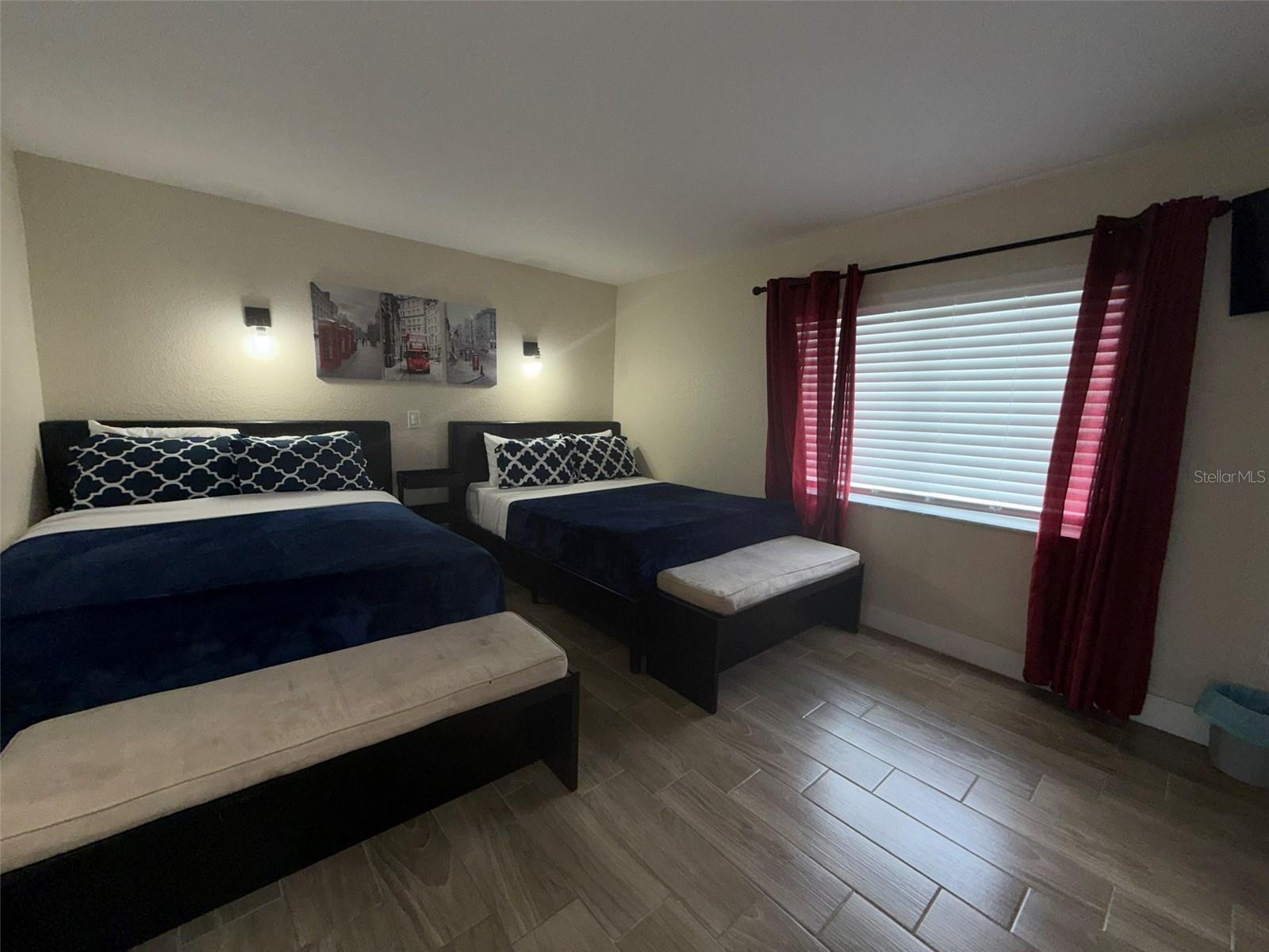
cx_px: 634
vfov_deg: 85.7
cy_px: 476
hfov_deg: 102.1
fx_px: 513
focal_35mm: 14
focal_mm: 2.22
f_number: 2.2
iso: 40
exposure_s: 1/121
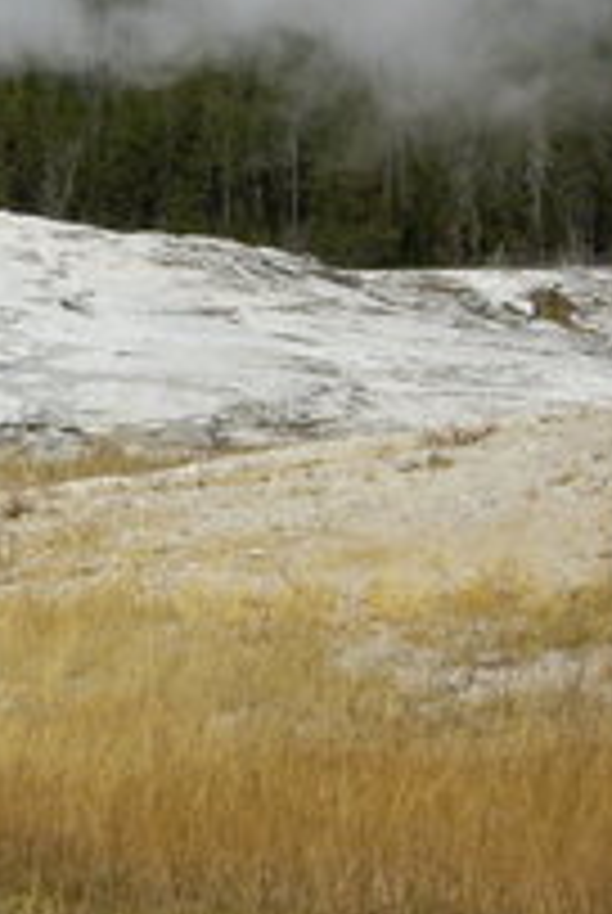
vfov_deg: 5.5
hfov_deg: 3.7
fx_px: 9479
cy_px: 162
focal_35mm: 373
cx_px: -410
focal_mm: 18.6
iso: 50
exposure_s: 1/250
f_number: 8.3
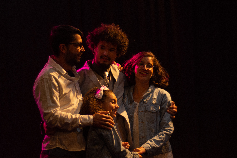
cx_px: 118
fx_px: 494
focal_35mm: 75
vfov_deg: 18.2
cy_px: 79
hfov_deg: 27.0
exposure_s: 1/200
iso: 800
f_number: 1.8
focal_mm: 50
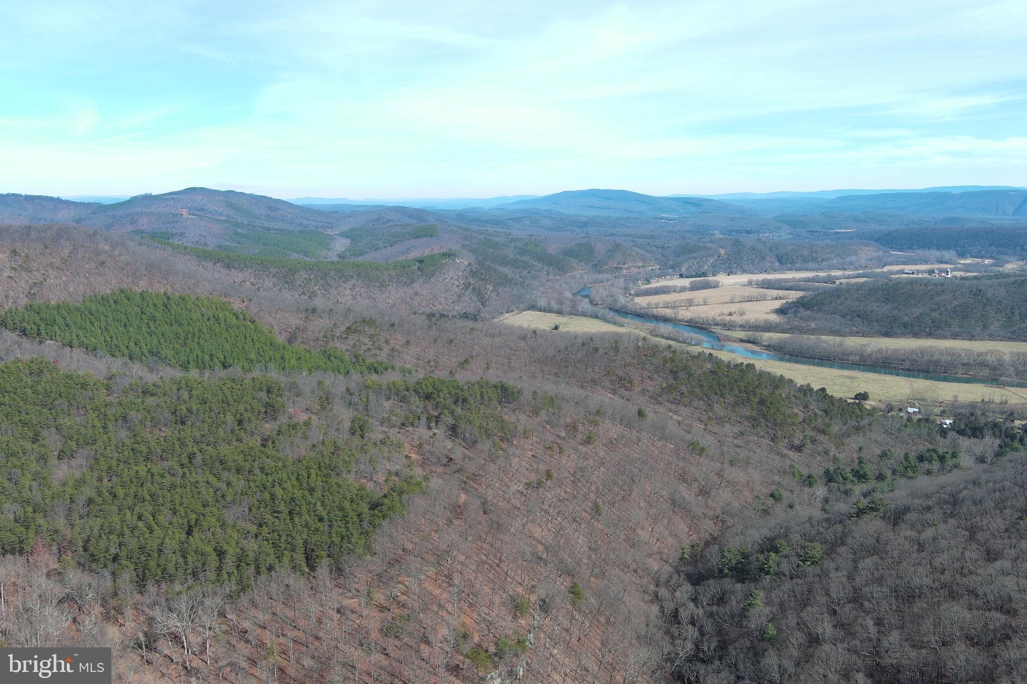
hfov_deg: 63.7
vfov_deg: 45.0
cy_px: 342
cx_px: 514
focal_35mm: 29
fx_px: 827
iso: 100
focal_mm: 10.57
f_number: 2.8
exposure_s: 1/688
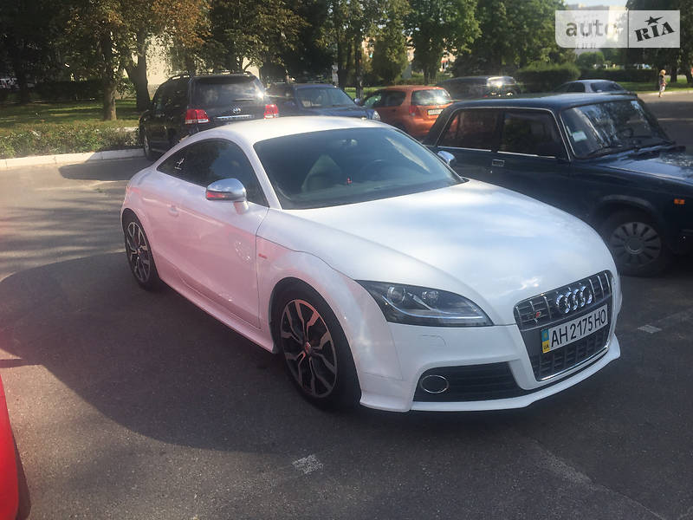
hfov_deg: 61.7
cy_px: 260
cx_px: 346
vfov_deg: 48.2
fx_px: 581
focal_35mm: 29
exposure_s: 1/1522
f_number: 2.2
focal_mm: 4.2
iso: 32
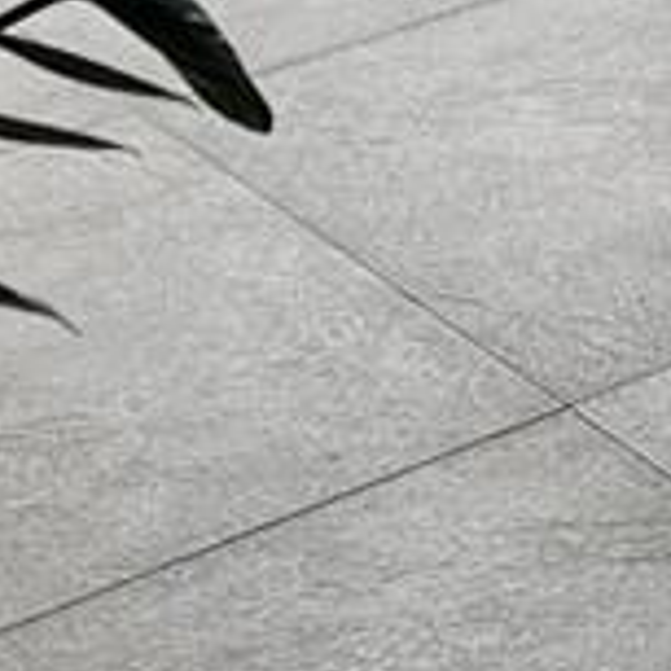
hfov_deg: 9.3
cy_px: -1232
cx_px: 1184
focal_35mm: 180
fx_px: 3948
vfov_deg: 8.4
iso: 32
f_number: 1.6
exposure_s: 1/1387
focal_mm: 5.1
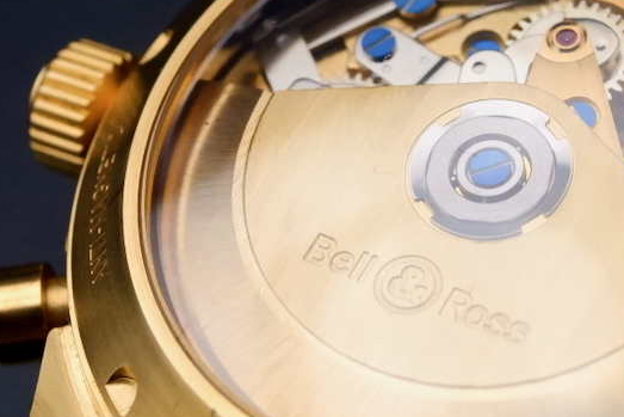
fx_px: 2115
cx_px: 372
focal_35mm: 122
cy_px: 228
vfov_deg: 11.2
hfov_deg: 16.8
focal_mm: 31.5
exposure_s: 1/4000
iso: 6400
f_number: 9
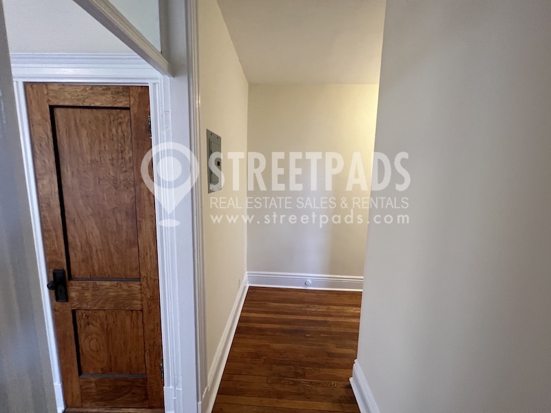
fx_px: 207
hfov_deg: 106.2
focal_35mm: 13
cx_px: 276
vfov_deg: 89.9
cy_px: 206
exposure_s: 1/120
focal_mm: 1.57
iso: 250
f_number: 1.8
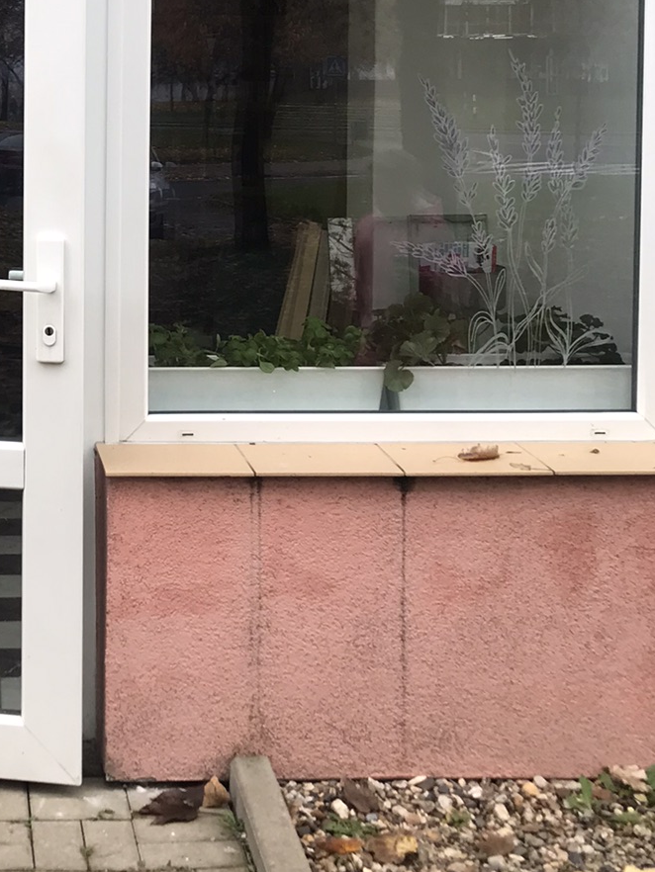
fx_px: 1639
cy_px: 162
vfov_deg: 29.1
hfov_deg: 21.6
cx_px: -30
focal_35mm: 65
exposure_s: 1/112
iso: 20
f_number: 1.8
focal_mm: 3.99
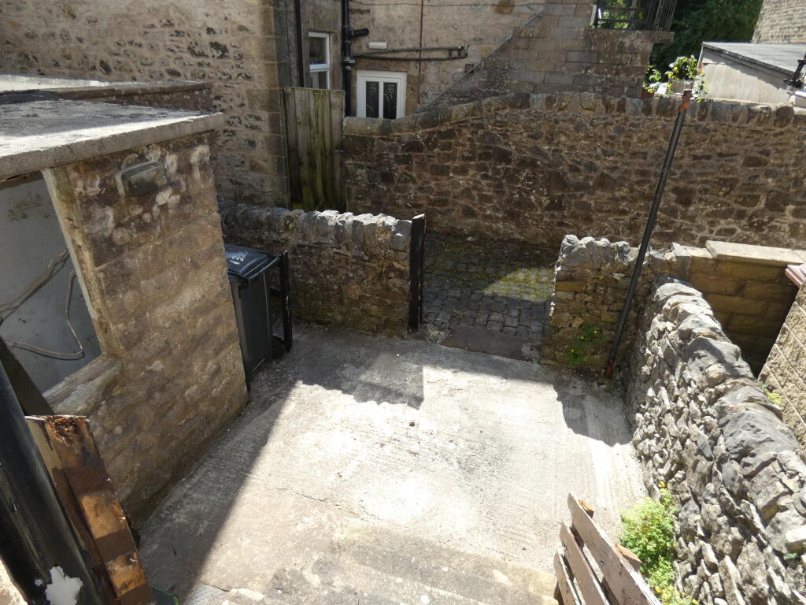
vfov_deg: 66.0
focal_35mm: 20
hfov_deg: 81.7
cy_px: 302
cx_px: 403
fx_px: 466
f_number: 2.8
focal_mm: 3.6
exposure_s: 1/400
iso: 80
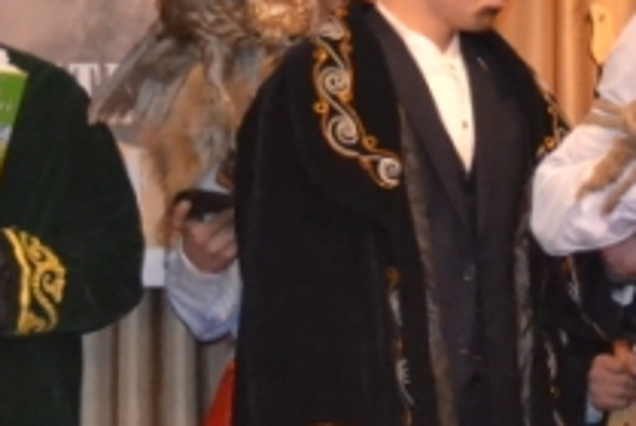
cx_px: 1013
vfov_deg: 5.9
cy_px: 318
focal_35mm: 235
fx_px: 4157
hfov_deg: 8.5
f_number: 4.8
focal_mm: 32
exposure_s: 1/60
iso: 3200
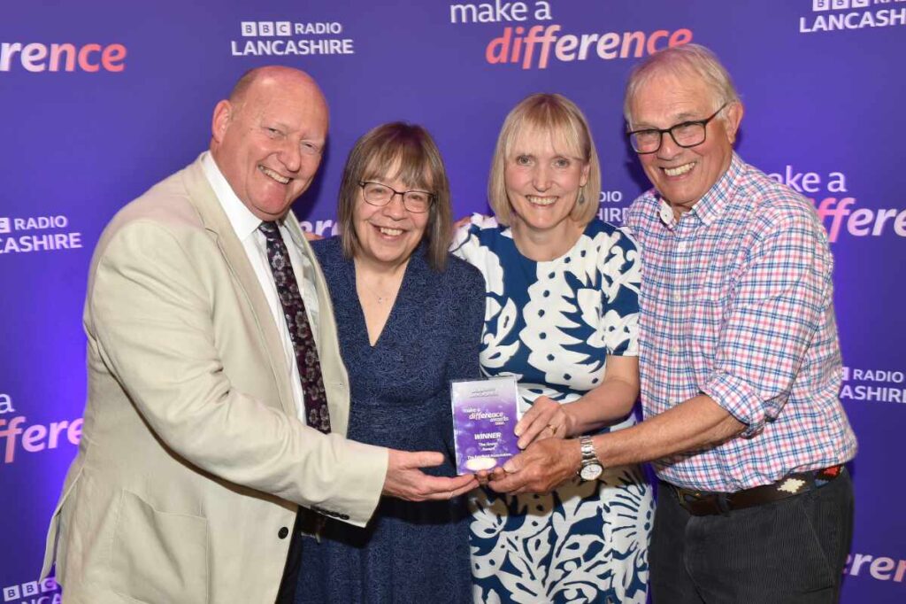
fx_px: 880
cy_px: 302
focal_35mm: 35
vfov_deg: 37.8
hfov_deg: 54.4
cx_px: 453
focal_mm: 35
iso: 640
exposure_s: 1/60
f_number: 6.3
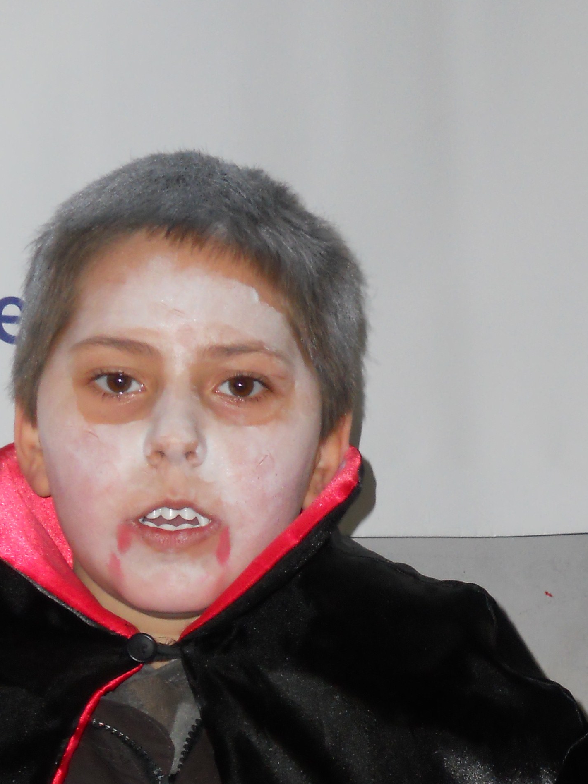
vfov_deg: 17.1
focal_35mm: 114
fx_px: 2582
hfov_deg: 12.9
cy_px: 683
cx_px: 554
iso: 200
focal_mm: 9.8
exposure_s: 1/30
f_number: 4.8
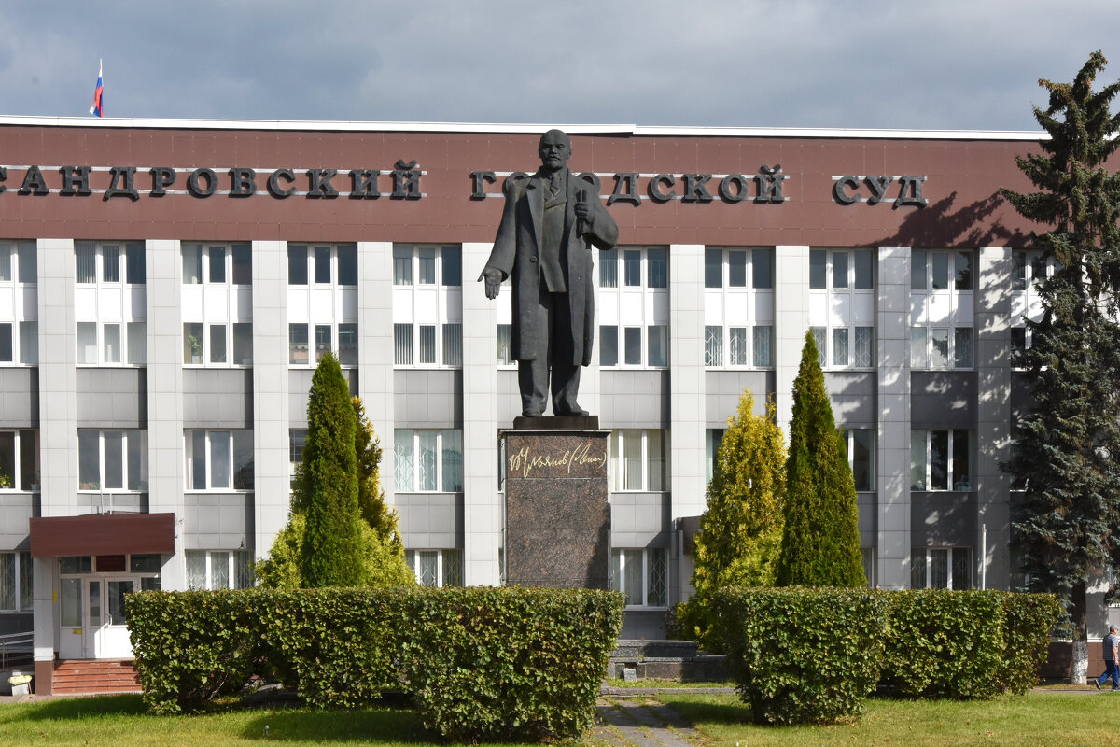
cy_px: 374
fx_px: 2706
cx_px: 560
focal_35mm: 87
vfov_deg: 15.7
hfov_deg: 23.4
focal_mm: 58
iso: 560
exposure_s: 1/1000
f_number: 8
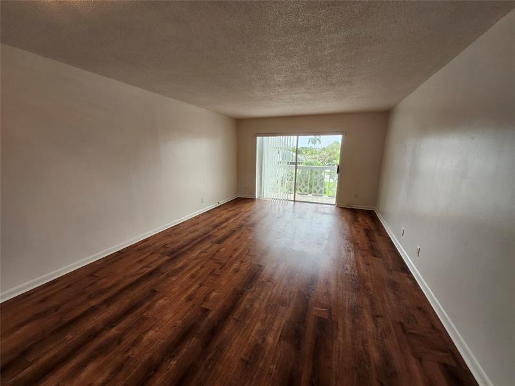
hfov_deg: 106.2
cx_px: 258
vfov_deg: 89.9
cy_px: 193
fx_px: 193
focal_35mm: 13
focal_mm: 1.74
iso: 100
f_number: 2.2
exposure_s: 1/60
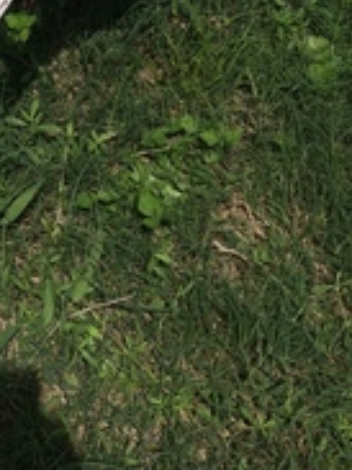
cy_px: -265
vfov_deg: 18.5
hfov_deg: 15.5
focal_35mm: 92
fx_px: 1249
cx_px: -60
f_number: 2.2
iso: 32
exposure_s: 1/4566
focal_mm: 4.15
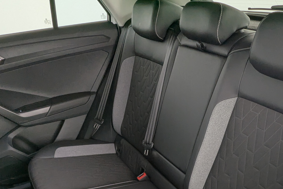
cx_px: 188
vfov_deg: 37.1
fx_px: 251
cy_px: 186
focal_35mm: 32
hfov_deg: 57.4
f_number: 2.2
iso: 73
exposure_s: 1/42.1
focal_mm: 2.35
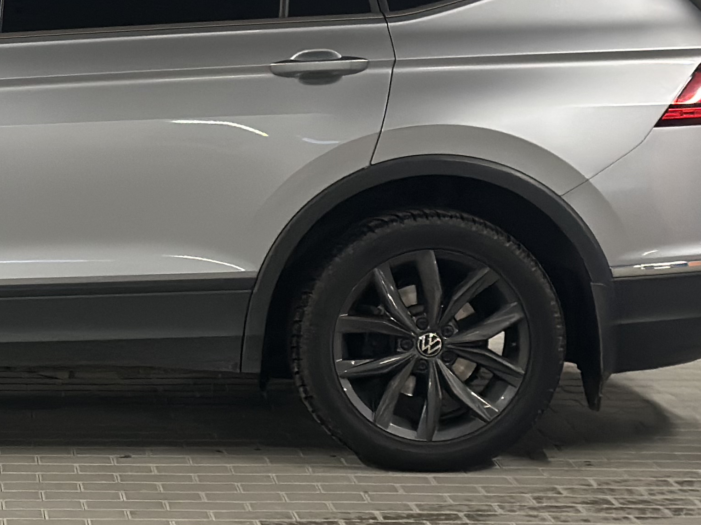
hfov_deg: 15.1
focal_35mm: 127
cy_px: 213
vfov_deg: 11.7
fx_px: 2572
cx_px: -67
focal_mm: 6.86
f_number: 1.78
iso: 250
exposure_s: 1/50
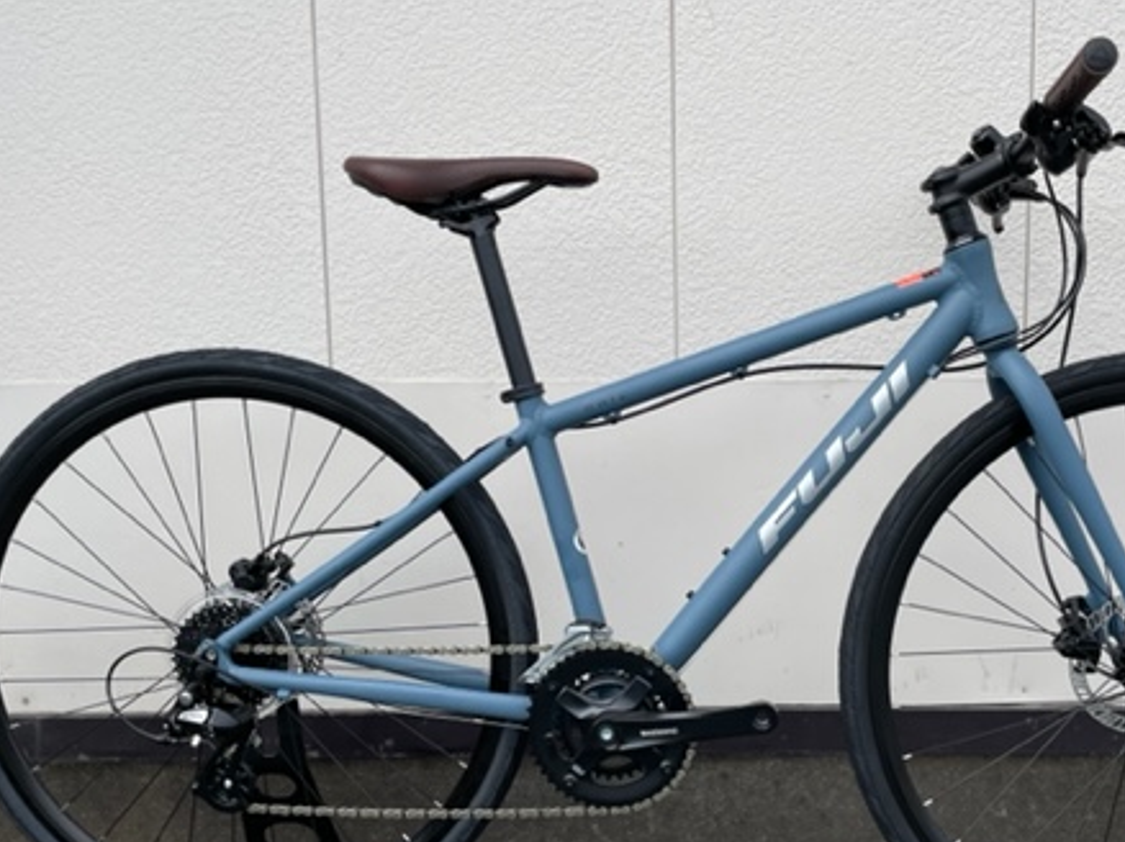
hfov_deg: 48.5
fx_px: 1234
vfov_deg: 37.6
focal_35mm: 38
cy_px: 501
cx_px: 714
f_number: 1.6
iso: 32
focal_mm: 4.2
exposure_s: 1/1795
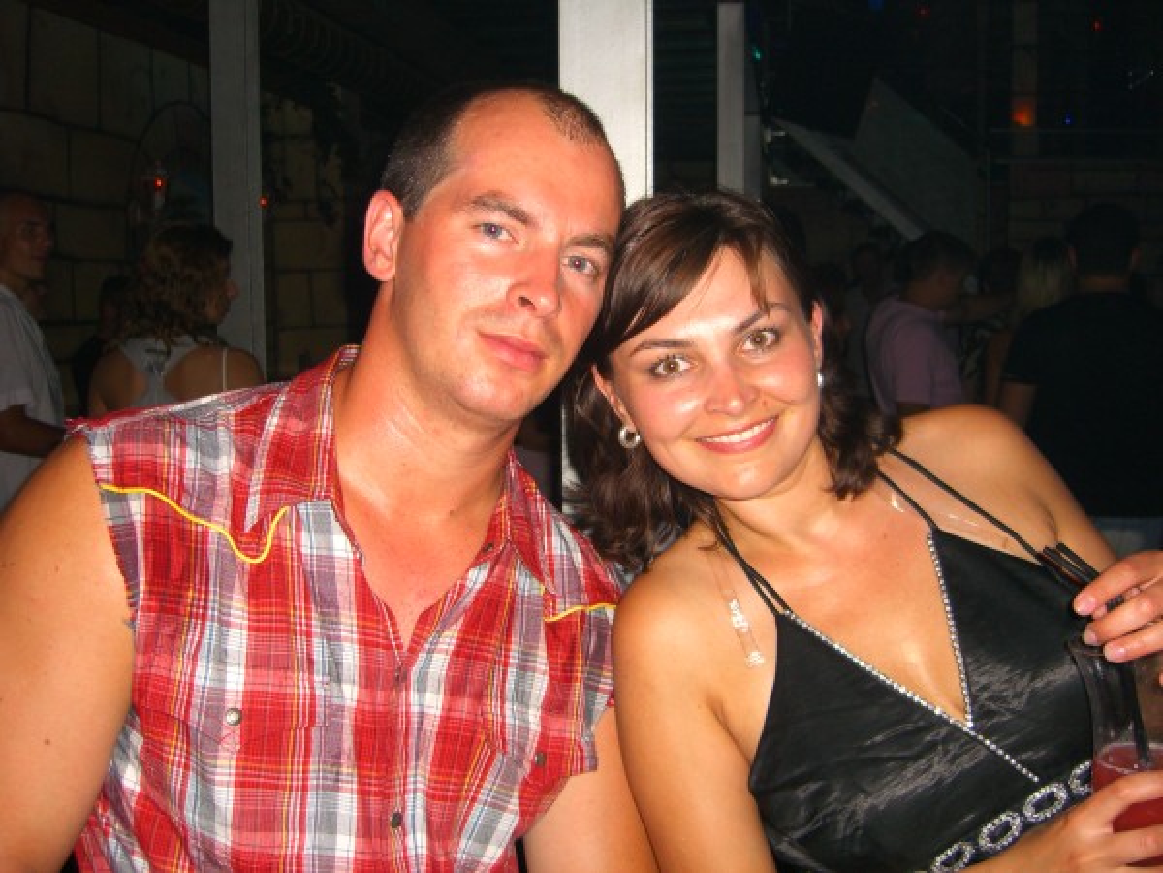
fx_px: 1277
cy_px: 436
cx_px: 582
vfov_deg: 37.7
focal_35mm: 38
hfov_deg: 49.0
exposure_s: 1/60
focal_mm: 7.9
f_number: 2.8
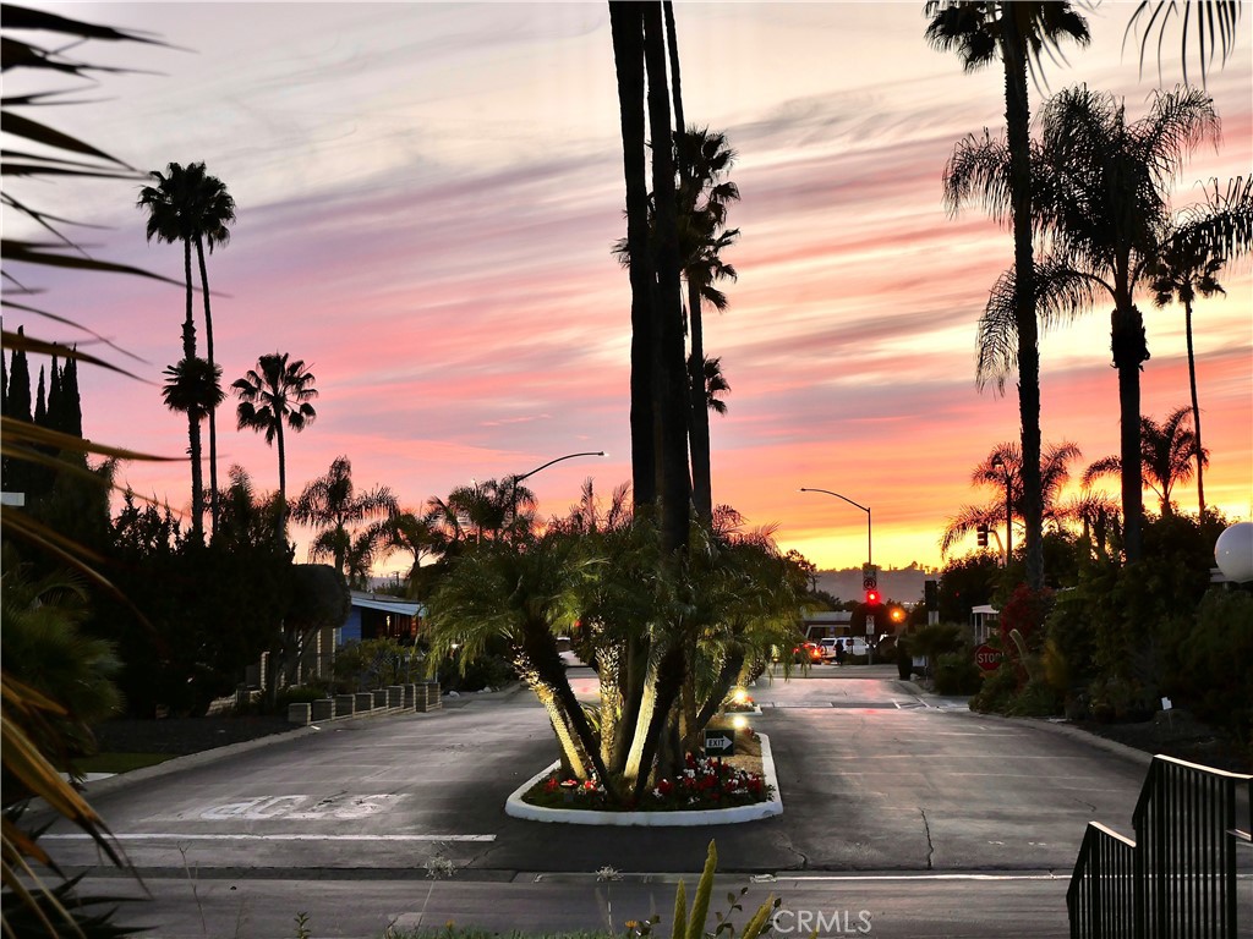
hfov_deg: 34.3
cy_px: 470
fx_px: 2027
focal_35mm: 56
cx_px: 626
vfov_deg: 26.1
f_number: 4.7
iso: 320
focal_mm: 28
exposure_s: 1/40
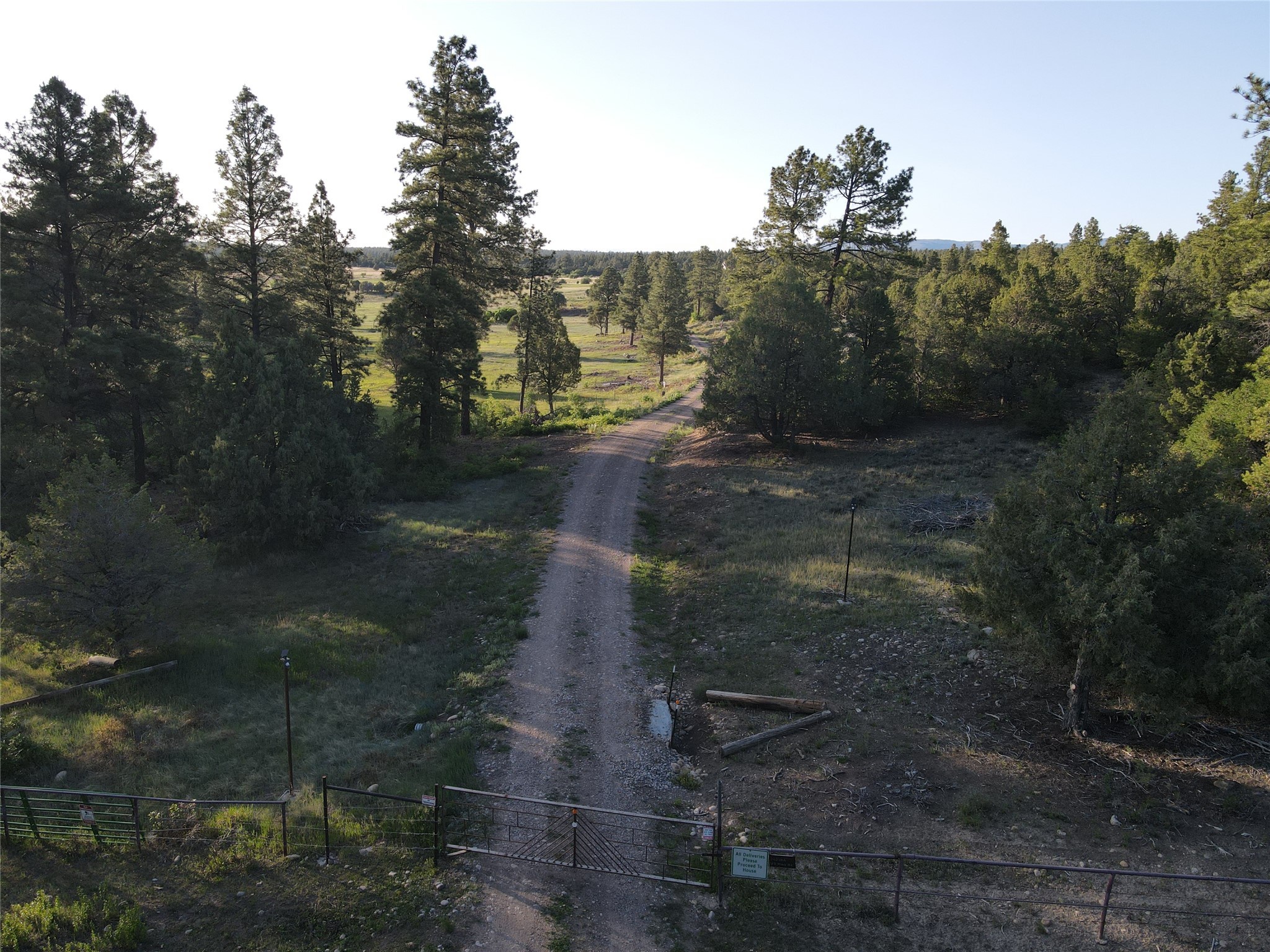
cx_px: 635
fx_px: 881
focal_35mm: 24
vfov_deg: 56.8
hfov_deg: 71.6
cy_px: 476
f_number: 2.8
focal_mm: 4.5
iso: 100
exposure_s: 1/200
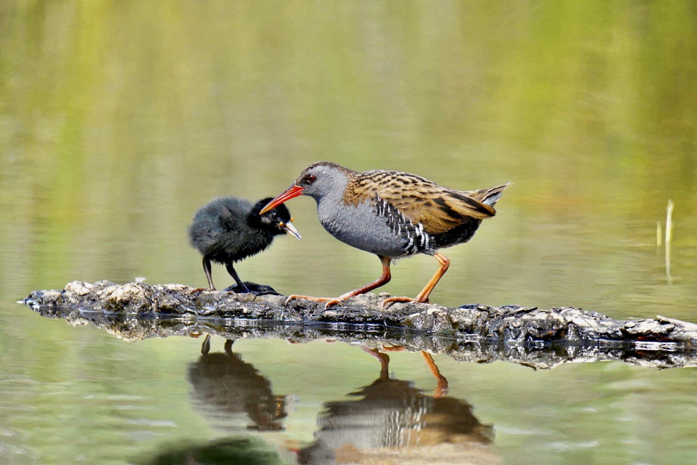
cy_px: 232
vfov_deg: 2.3
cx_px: 348
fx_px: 11616
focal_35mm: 600
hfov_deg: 3.4
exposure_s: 1/1600
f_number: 6.3
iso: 1800
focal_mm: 600
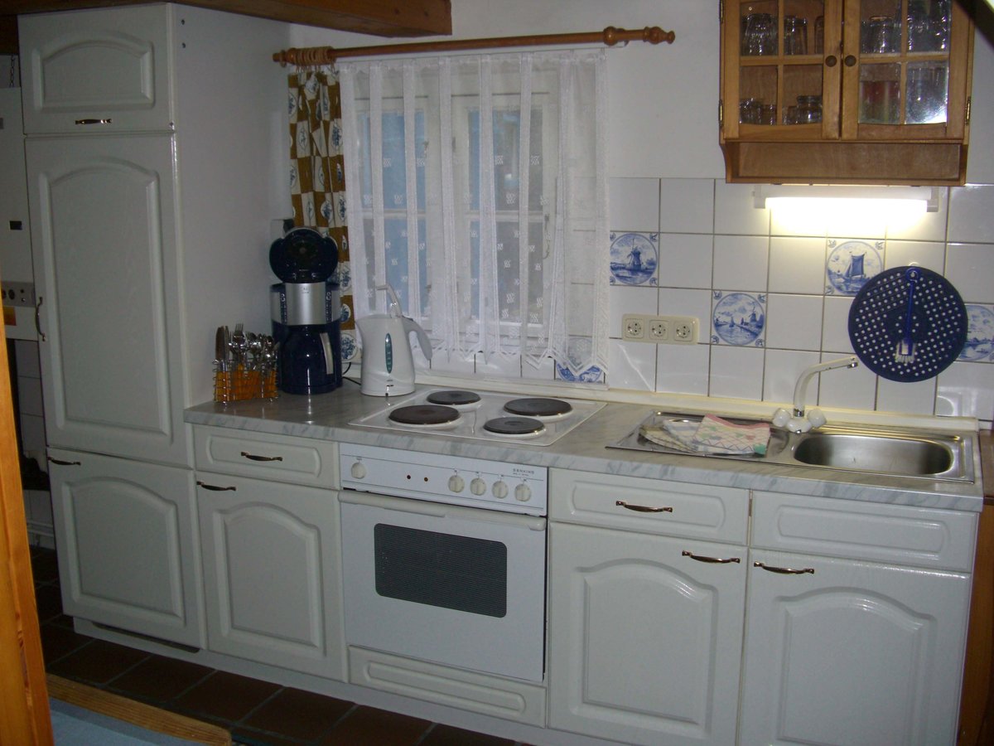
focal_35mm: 38
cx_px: 497
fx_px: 1091
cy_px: 373
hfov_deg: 49.0
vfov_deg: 37.7
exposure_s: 1/60
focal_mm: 7.9
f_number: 2.8
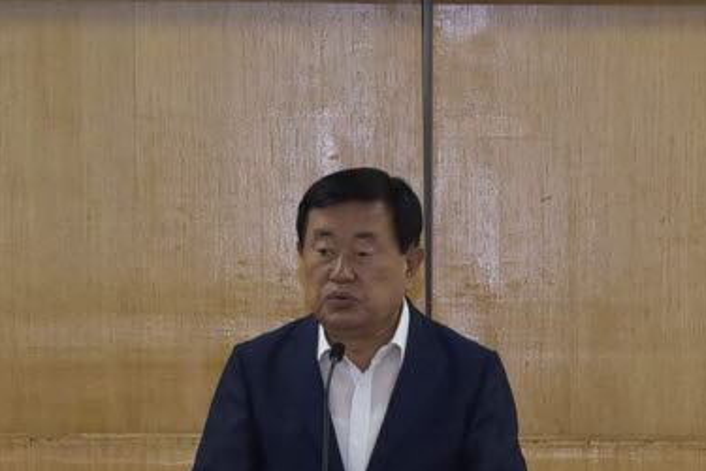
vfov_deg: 4.5
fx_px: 6020
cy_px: 299
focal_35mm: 307
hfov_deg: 6.7
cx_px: 388
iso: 640
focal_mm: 48
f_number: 4.5
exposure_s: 1/125
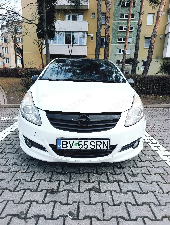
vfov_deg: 73.8
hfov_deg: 59.0
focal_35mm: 23
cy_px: 112
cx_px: 85
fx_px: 150
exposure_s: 1/294
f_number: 1.6
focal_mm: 6.14
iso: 50
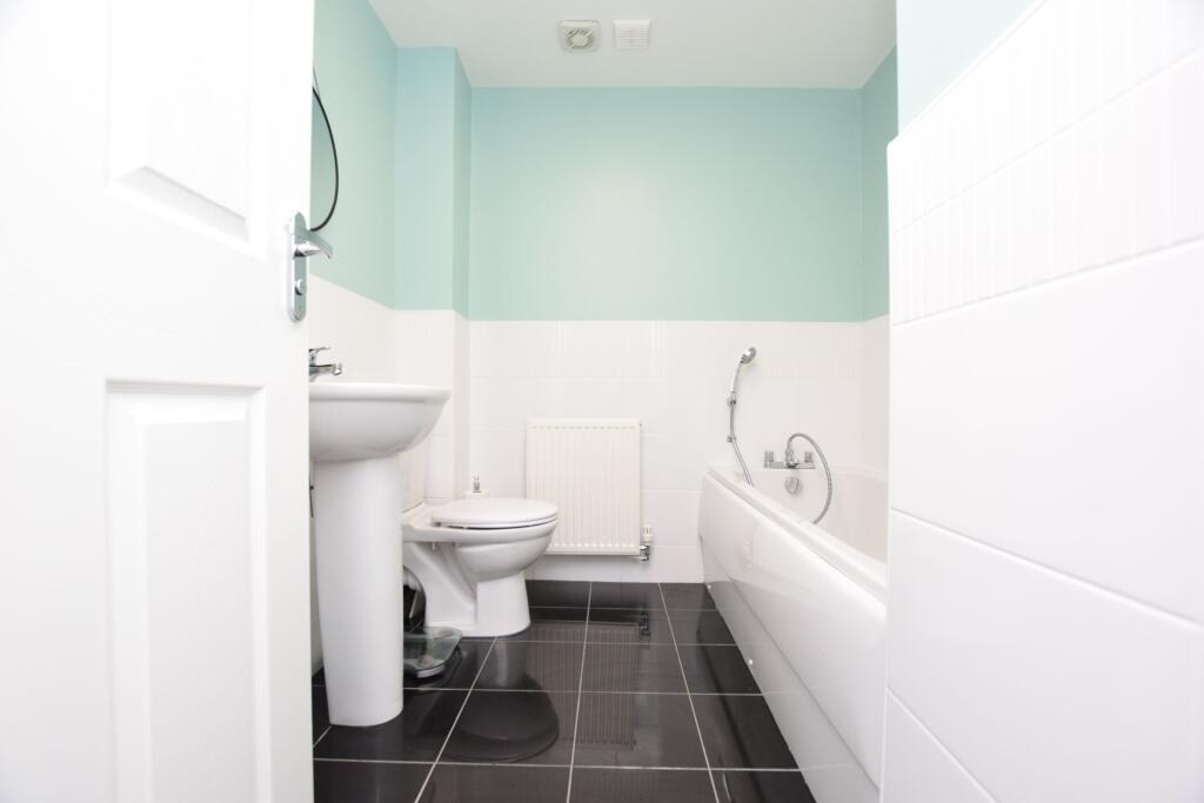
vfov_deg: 77.3
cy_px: 402
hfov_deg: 100.4
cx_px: 602
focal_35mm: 15
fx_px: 502
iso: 800
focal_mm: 10
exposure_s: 1/80
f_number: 4.5
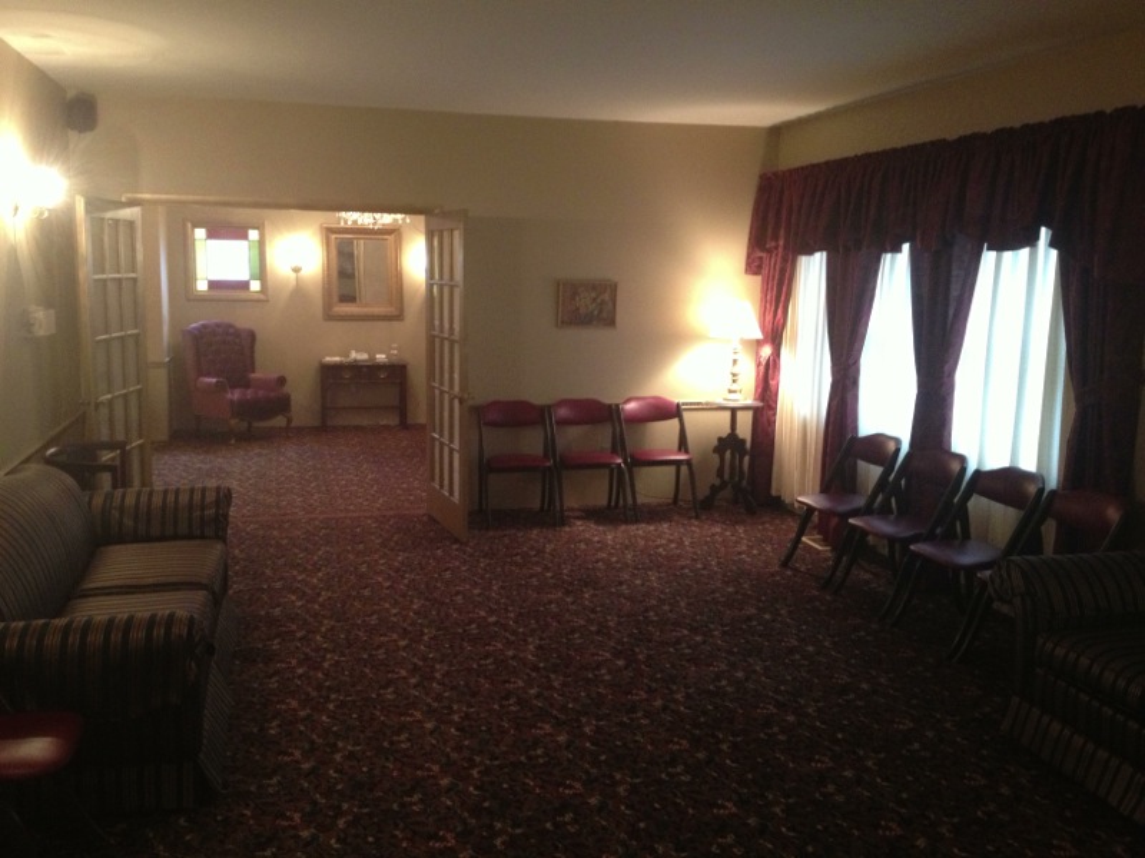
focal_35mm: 35
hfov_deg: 52.6
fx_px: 1158
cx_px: 572
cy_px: 429
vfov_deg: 40.7
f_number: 2.4
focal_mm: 4.28
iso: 250
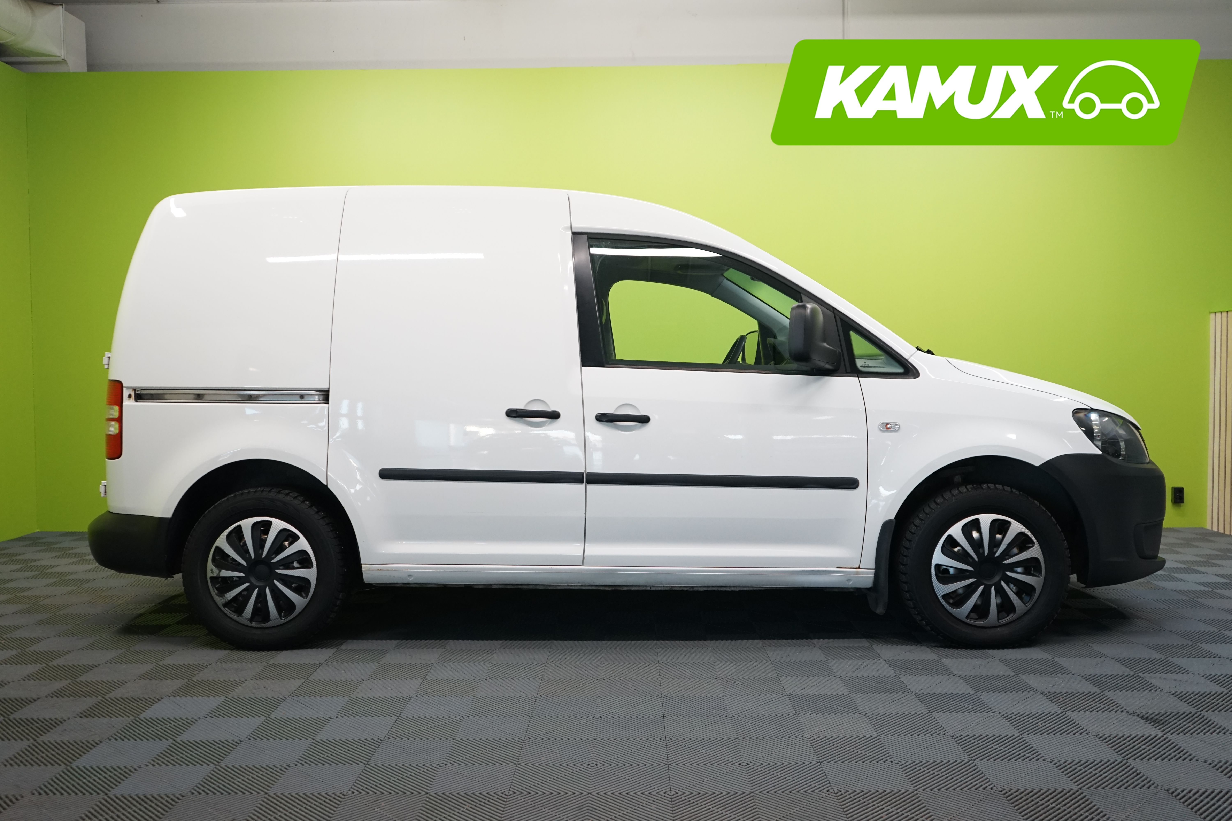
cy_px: 410
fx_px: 1061
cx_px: 616
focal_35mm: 31
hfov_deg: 60.3
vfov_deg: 42.3
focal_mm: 31
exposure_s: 1/50
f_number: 4.5
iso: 1600
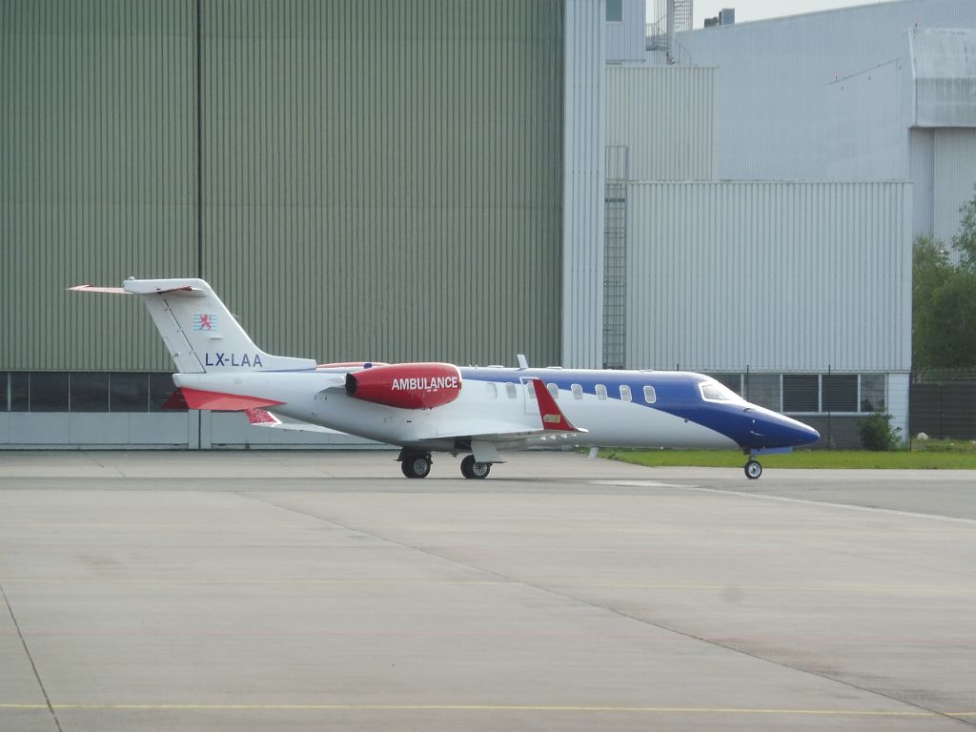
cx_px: 488
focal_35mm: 364
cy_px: 366
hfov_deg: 5.4
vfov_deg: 4.1
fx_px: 10263
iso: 100
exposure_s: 1/125
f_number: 6.3
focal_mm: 65
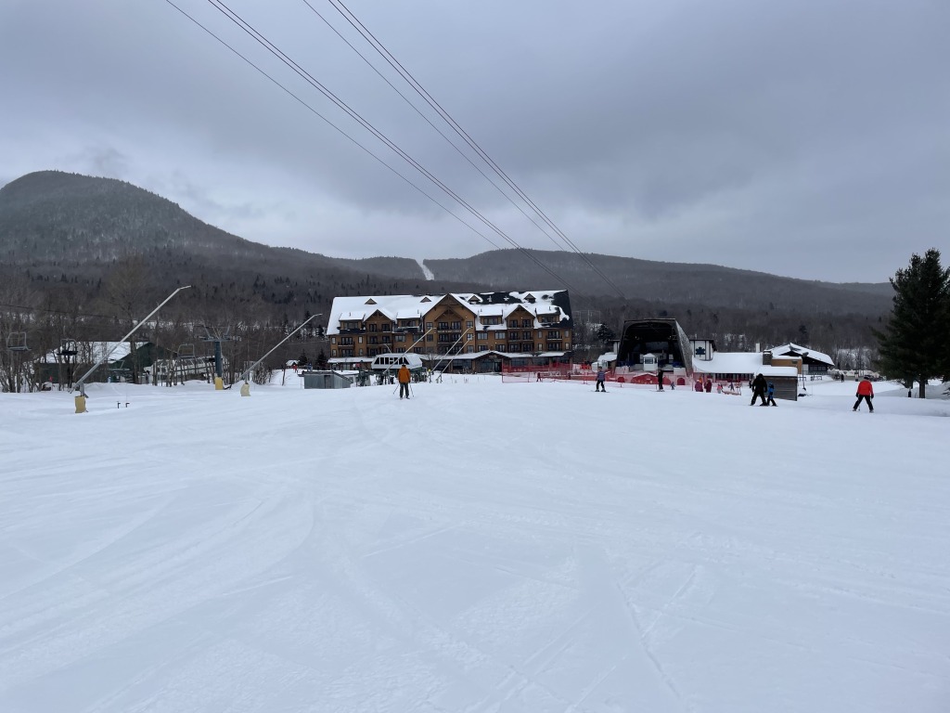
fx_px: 714
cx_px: 475
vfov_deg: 53.1
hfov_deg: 67.3
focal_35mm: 26
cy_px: 356
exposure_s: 1/7299
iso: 32
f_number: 1.6
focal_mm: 4.2
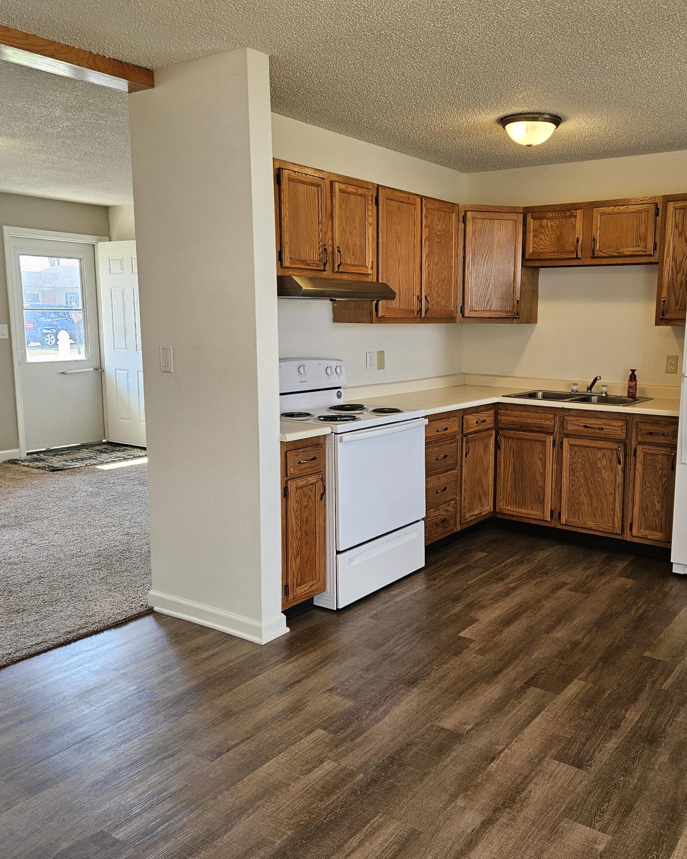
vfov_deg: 58.8
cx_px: 436
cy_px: 430
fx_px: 762
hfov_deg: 48.0
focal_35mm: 30
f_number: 1.8
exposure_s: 1/120
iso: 100
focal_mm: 5.4
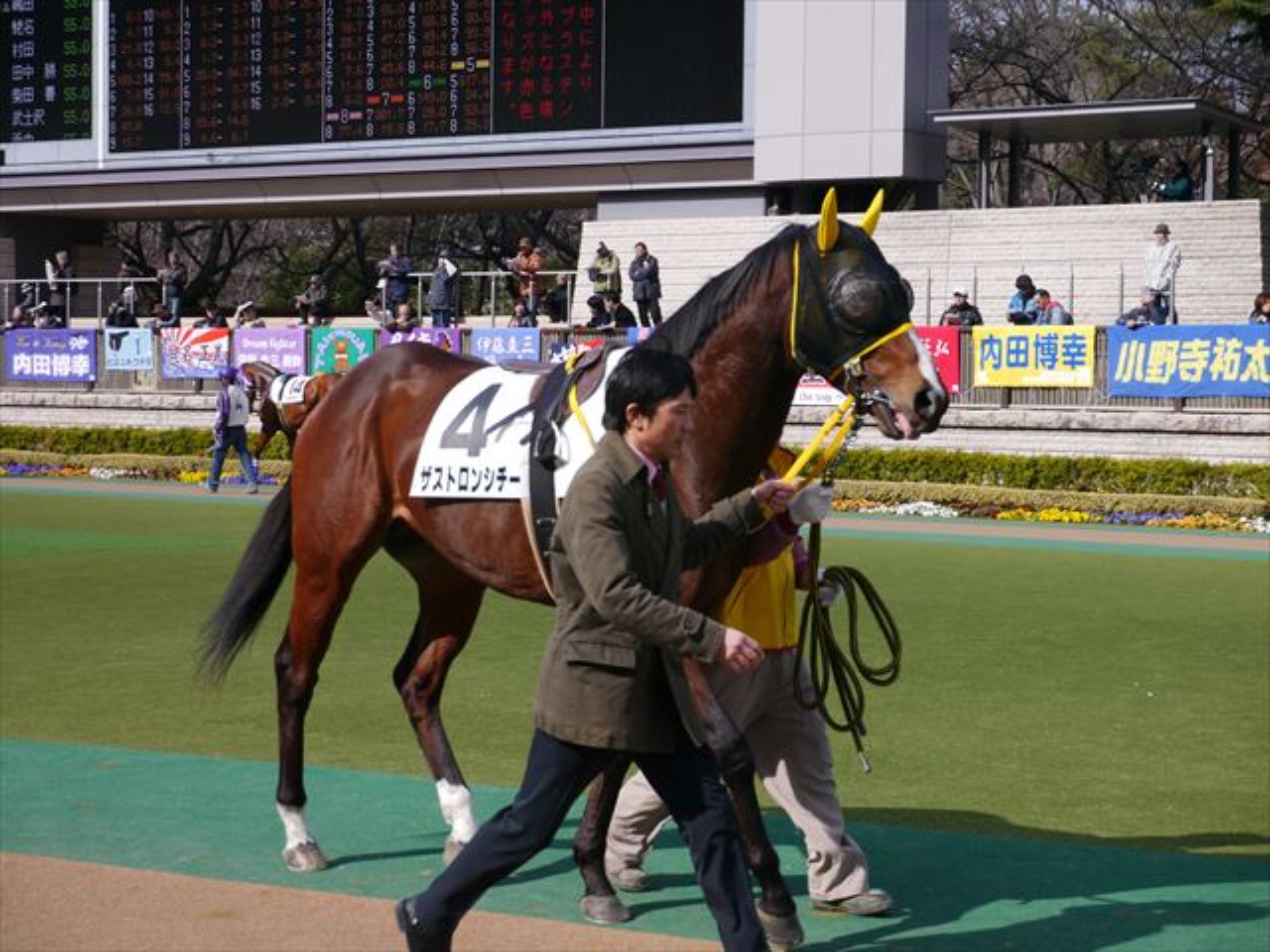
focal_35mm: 72
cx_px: 635
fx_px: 2642
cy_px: 476
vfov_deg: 20.4
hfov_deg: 27.0
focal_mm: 36
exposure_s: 1/640
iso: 160
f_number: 5.6
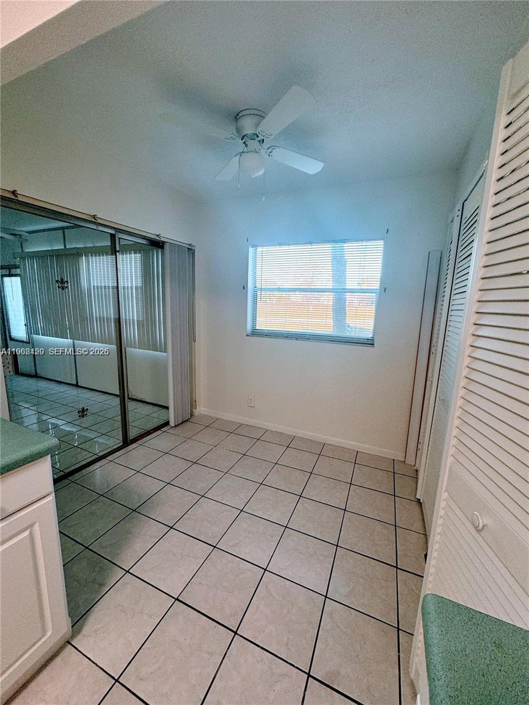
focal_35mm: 14
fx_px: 285
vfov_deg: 102.1
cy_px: 352
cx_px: 264
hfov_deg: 85.7
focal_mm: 2.22
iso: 80
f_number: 2.2
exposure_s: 1/120
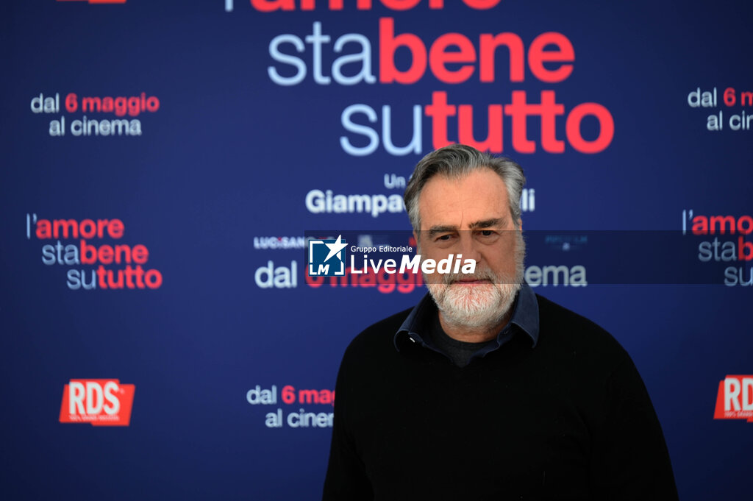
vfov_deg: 9.1
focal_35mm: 150
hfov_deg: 13.7
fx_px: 3135
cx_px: 376
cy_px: 250
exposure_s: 1/500
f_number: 2.8
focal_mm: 150
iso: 400
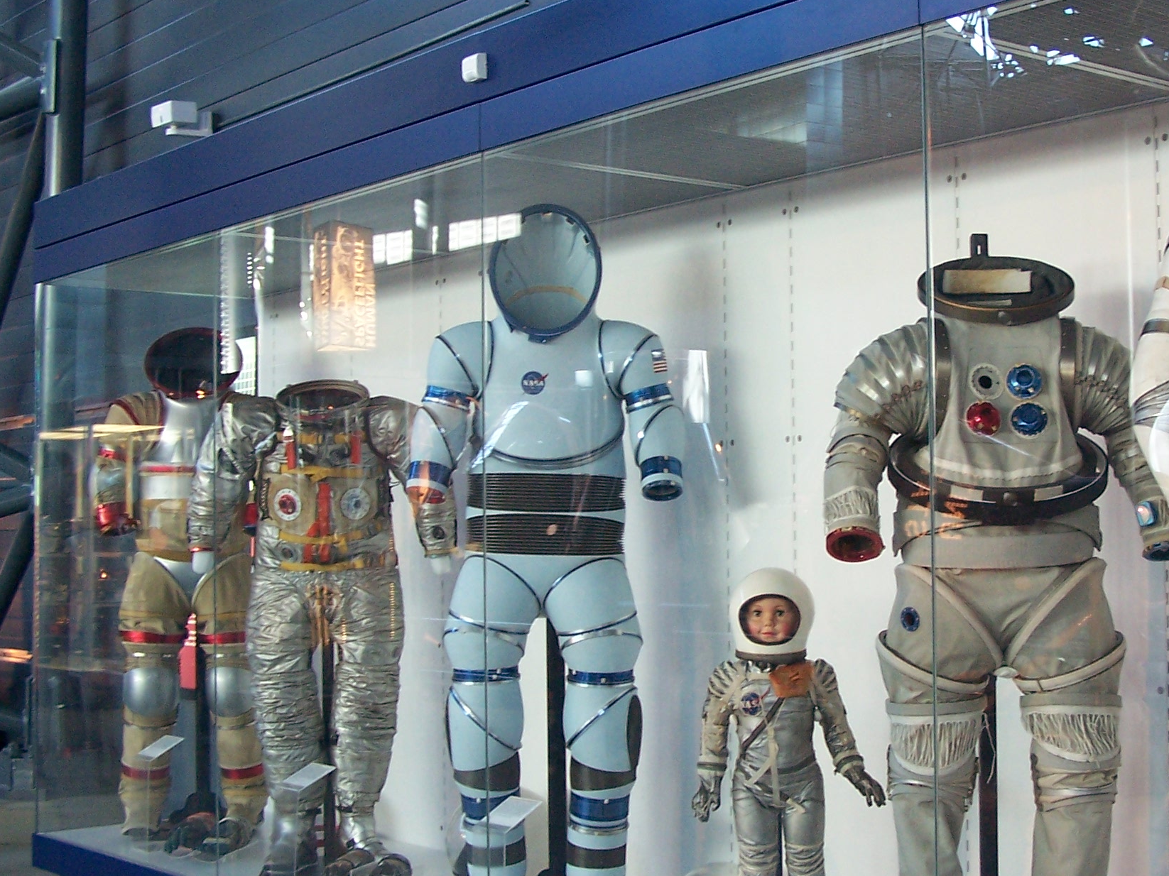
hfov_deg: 34.0
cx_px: 791
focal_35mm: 56
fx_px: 1891
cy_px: 459
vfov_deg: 26.1
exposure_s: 1/10
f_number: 2.8
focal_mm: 6.7
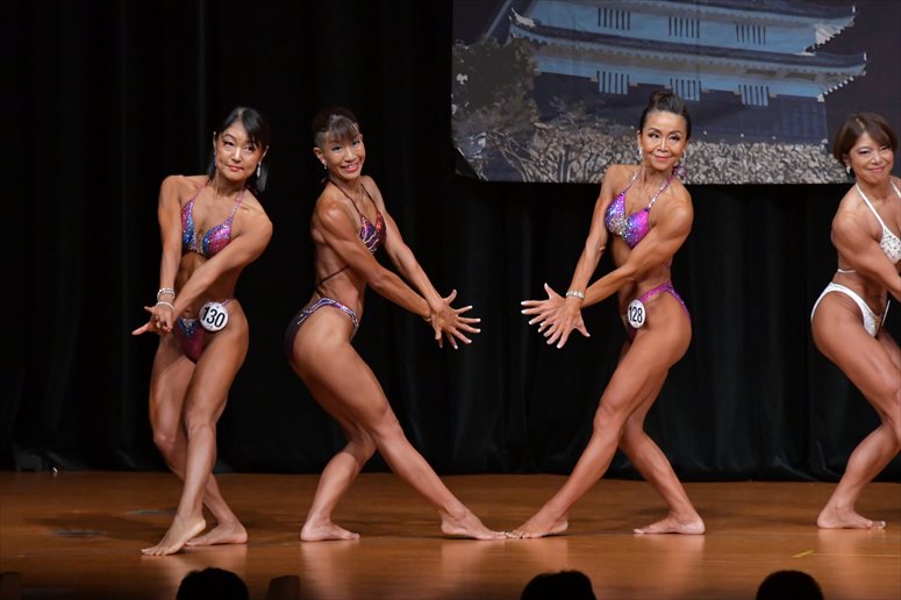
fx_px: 7130
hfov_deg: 7.2
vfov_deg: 4.8
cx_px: 450
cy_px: 300
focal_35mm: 285
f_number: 5.6
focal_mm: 190
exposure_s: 1/400
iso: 5000
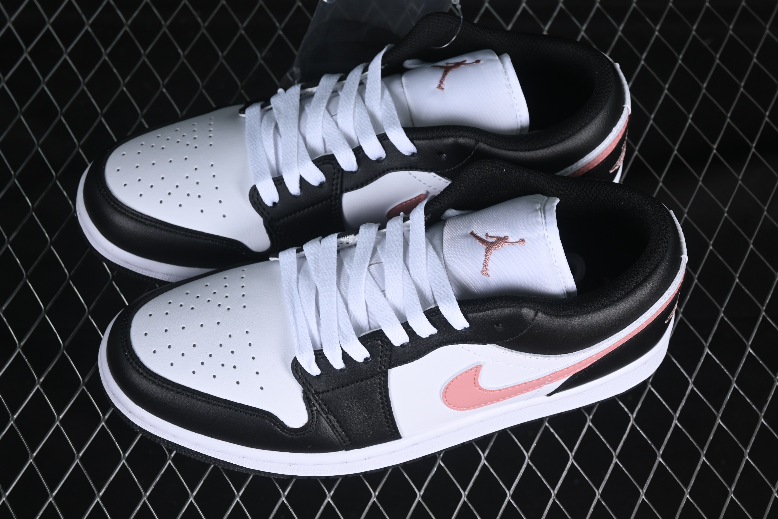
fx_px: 1621
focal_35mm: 75
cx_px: 389
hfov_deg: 27.0
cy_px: 260
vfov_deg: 18.2
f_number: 7.1
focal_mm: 50
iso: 160
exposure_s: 1/60
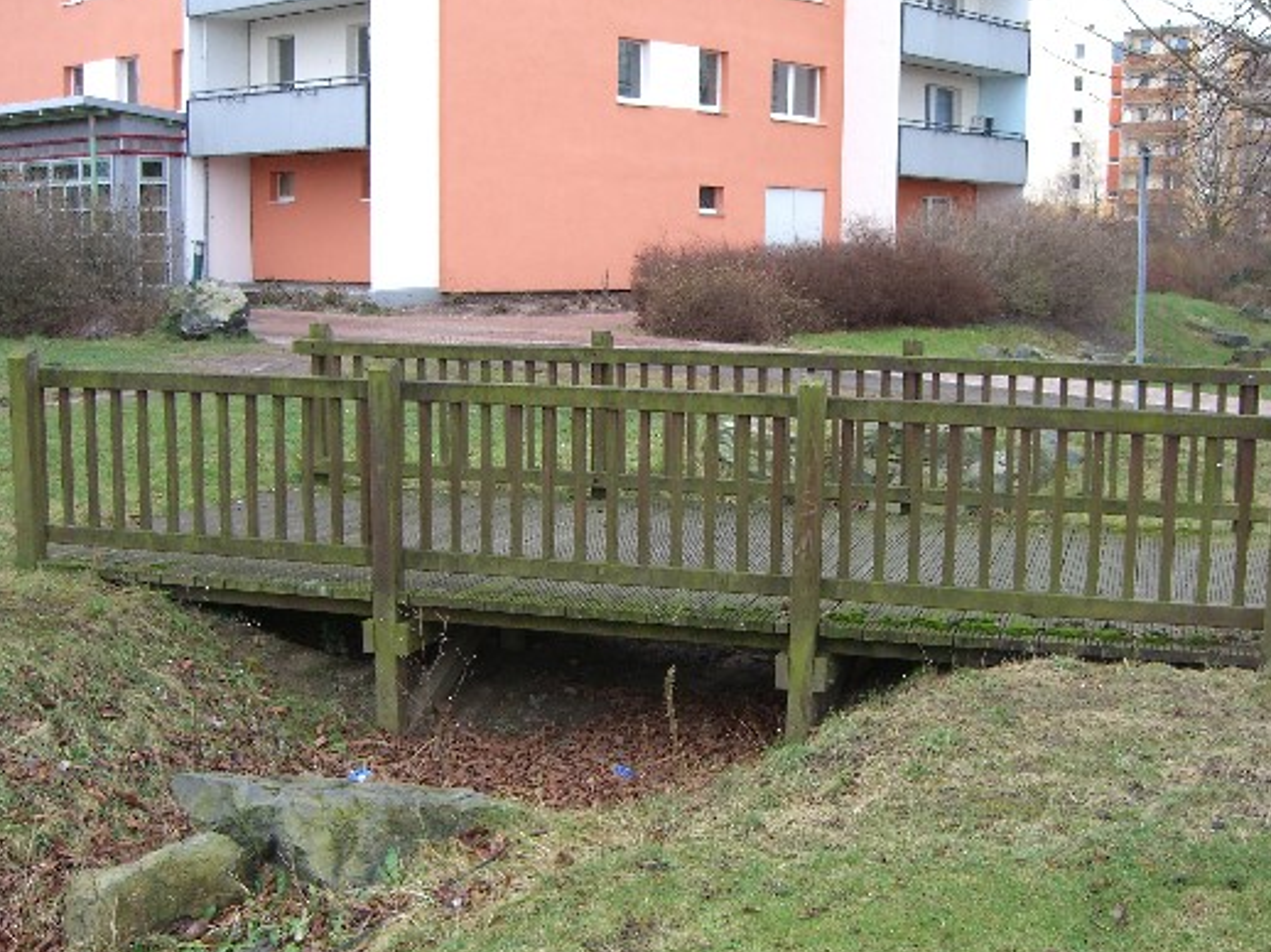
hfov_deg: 42.0
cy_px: 525
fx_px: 1652
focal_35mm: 45
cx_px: 709
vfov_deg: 32.1
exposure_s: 1/40
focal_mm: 7.9
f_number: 2.8
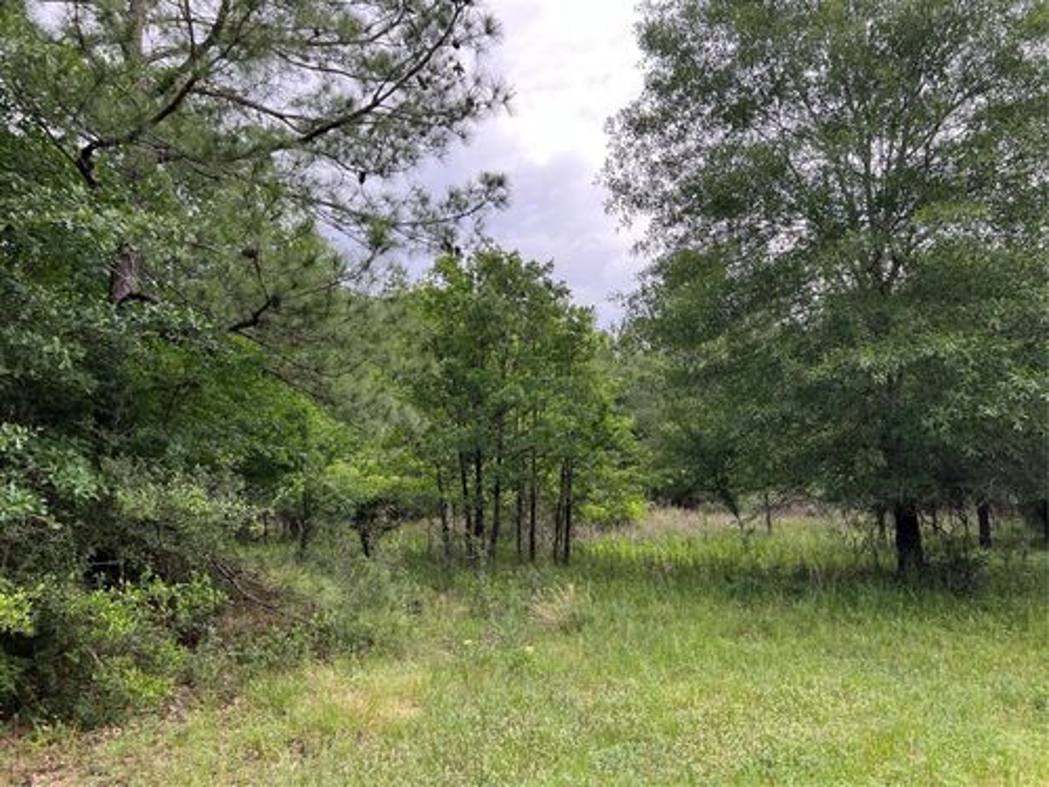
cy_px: 394
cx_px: 524
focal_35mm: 26
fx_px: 788
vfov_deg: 53.1
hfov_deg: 67.3
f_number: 1.5
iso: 50
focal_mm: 5.7
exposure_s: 1/597
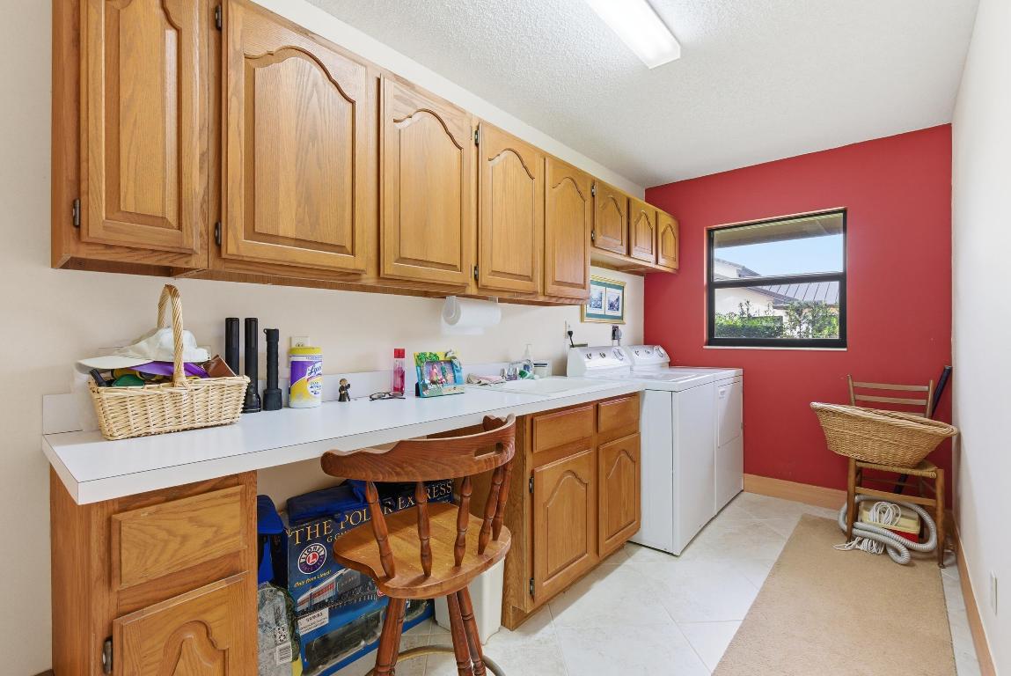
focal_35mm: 16
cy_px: 338
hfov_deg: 96.7
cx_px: 506
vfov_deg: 73.8
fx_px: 450
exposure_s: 1/250
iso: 1600
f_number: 8
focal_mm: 16
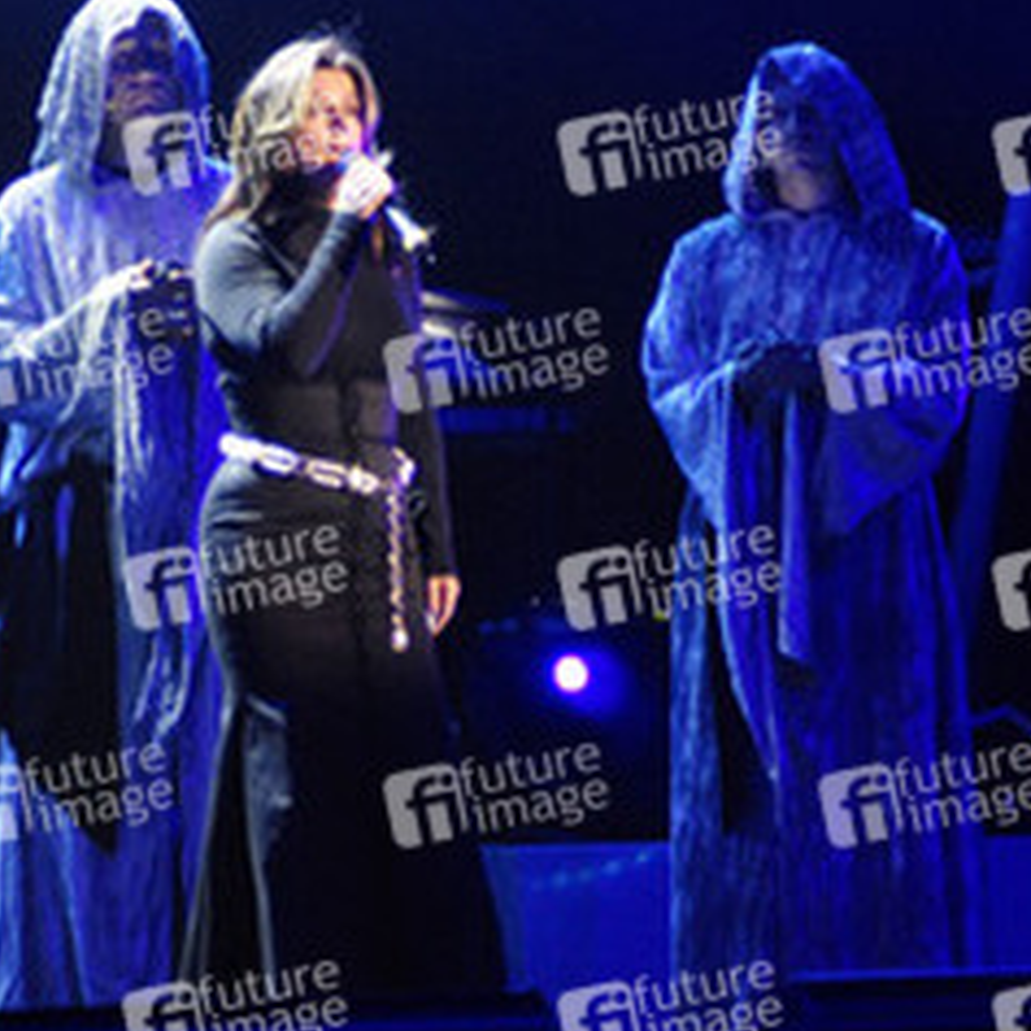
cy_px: 470
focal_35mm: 295
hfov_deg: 5.9
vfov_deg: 5.9
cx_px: 113
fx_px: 9941
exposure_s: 1/50
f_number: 4.2
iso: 800
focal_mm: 122
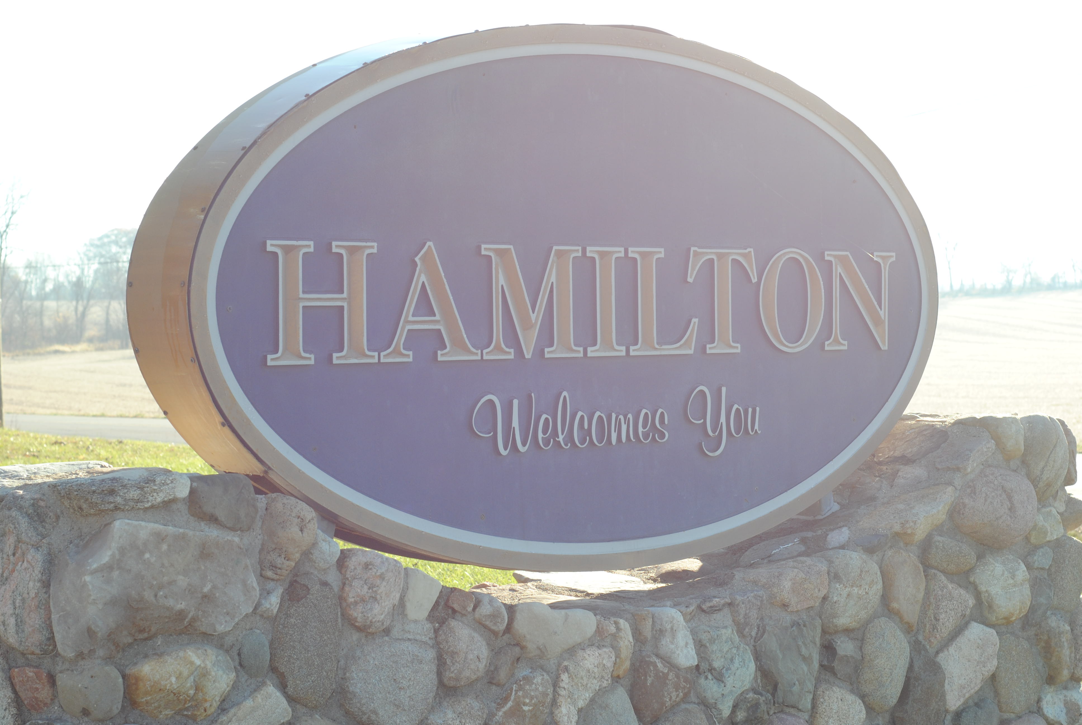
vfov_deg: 18.2
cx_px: 541
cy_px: 362
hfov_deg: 27.0
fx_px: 2257
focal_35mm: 75
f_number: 7.1
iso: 200
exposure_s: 1/200
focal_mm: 50
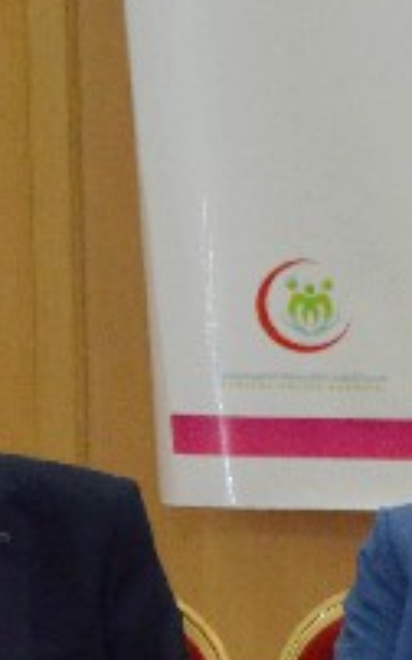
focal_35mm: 310
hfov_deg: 4.0
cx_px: 1635
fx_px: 5577
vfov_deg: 6.7
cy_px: 800
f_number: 4.5
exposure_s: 1/60
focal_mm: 40
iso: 2000
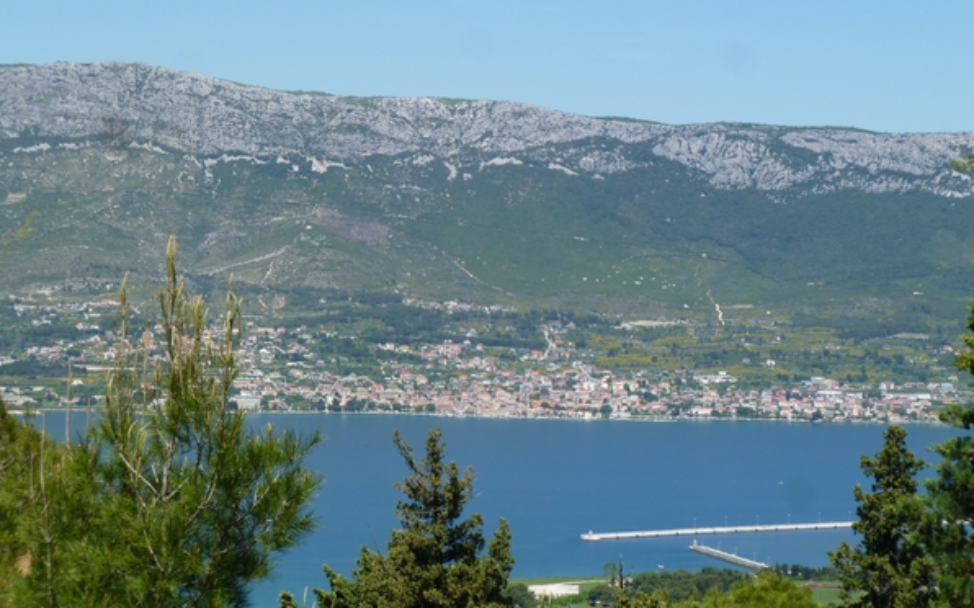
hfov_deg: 18.9
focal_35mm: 110
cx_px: 489
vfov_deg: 11.9
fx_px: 2919
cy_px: 299
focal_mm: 18.3
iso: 80
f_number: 4.8
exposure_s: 1/400
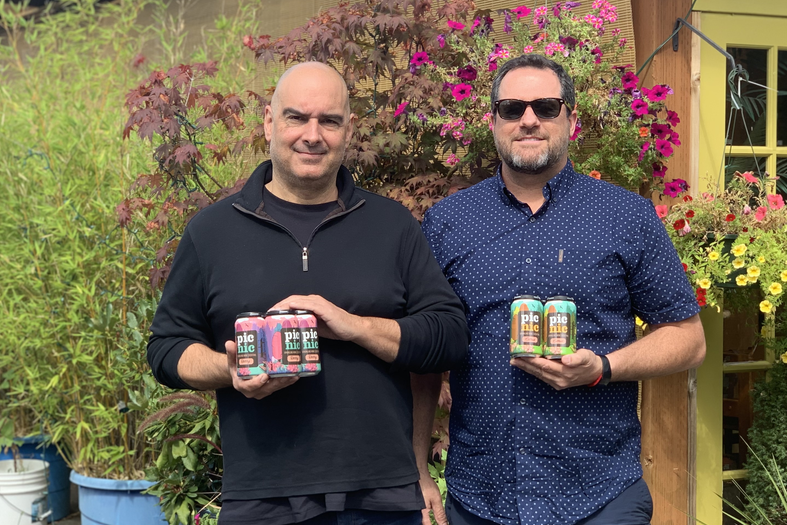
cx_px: 429
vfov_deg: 17.9
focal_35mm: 76
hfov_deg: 26.6
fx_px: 1661
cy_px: 233
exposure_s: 1/403
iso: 16
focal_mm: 6
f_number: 2.4
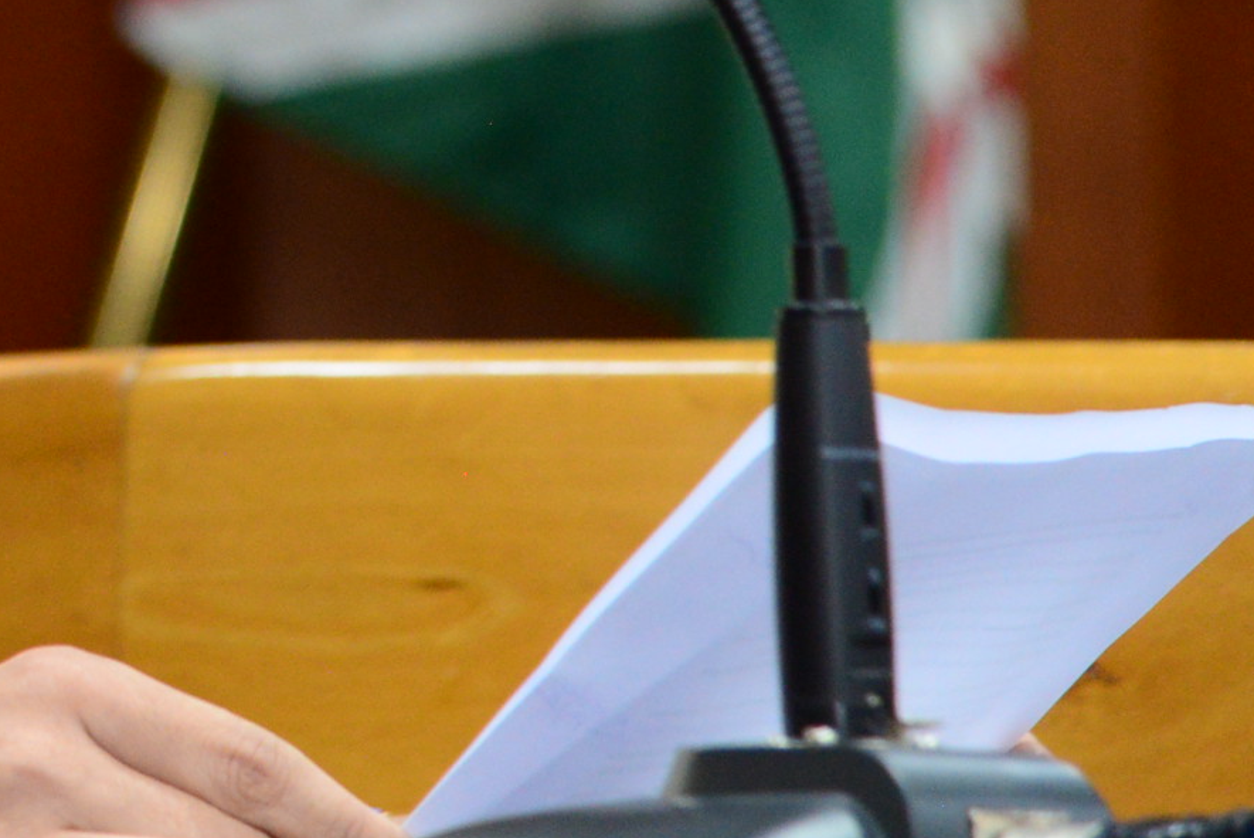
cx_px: -629
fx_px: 11605
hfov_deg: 6.1
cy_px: -398
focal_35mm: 333
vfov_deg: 4.1
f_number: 4.5
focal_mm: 98
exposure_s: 1/60
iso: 2500
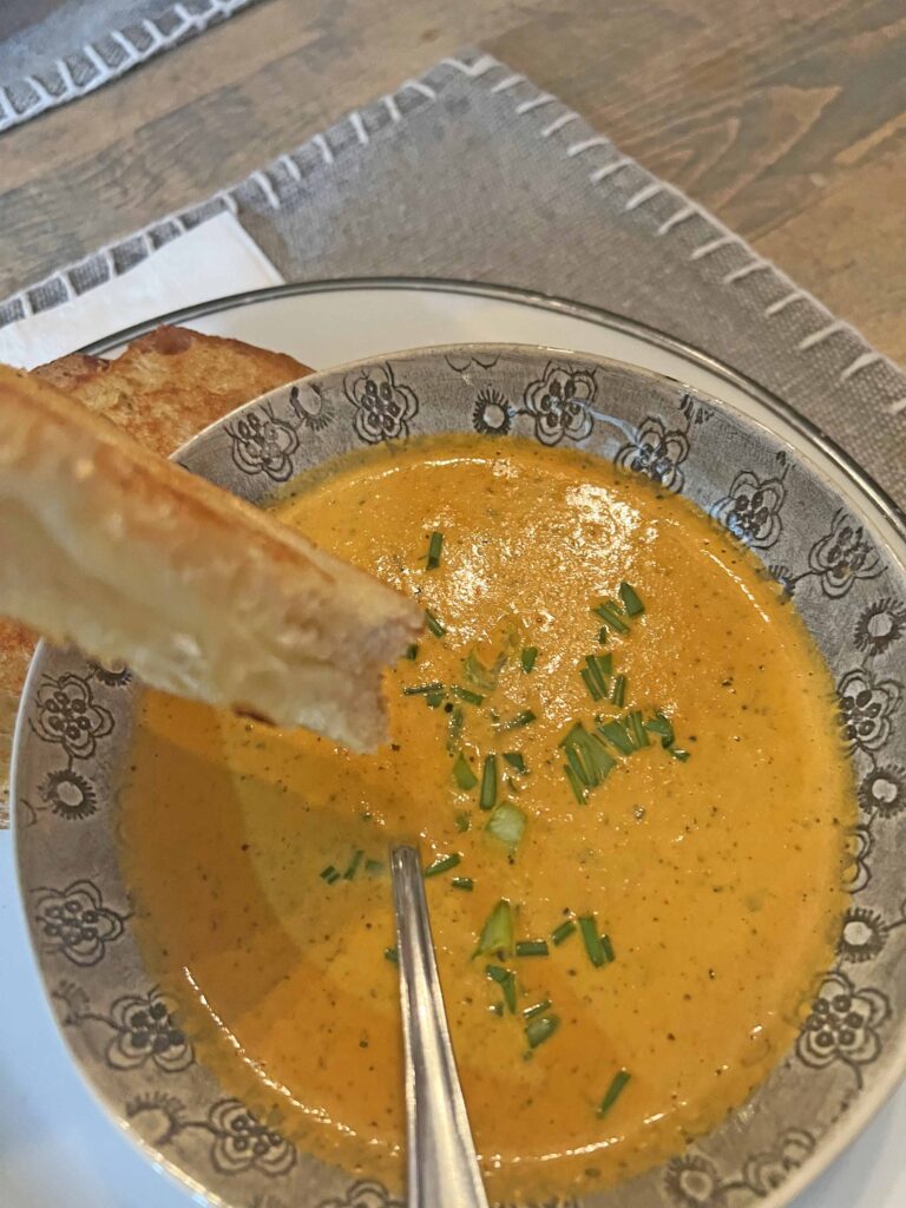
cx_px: 453
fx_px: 907
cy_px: 604
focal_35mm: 26
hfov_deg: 53.1
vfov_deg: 67.3
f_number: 1.5
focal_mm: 5.7
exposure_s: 1/40
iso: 640
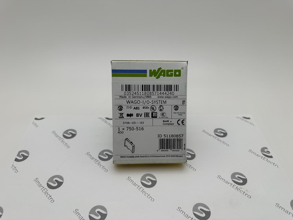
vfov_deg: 56.8
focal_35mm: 24
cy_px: 110
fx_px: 203
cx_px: 146
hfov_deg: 71.6
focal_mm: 6.86
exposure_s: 1/1357
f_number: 1.78
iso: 80
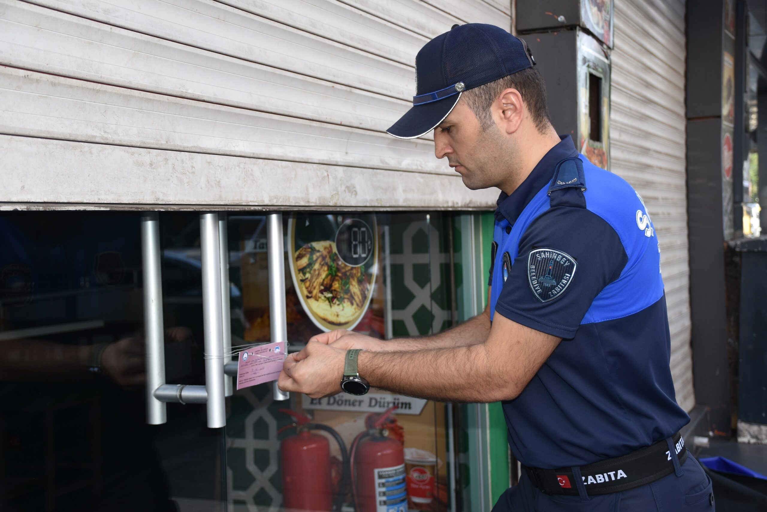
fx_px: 959
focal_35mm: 45
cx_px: 384
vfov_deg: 29.9
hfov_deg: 43.6
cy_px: 256
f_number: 4
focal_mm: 30
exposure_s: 1/160
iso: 200
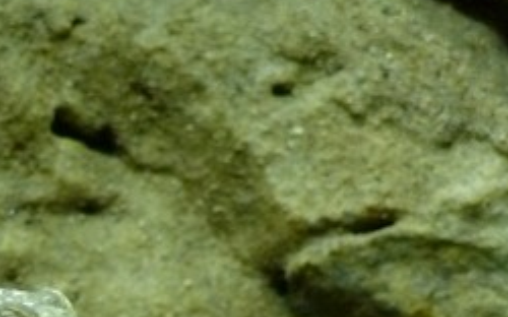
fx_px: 18502
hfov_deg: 1.6
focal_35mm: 1337
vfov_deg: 1.0
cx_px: -193
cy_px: 410
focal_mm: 88.8
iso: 400
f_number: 3.7
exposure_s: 1/125
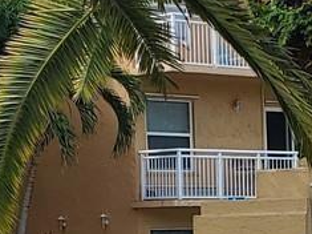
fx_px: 1595
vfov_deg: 8.3
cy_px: 304
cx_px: 335
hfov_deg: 11.0
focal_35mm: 177
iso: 50
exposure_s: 1/633
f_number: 2.4
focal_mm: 4.3
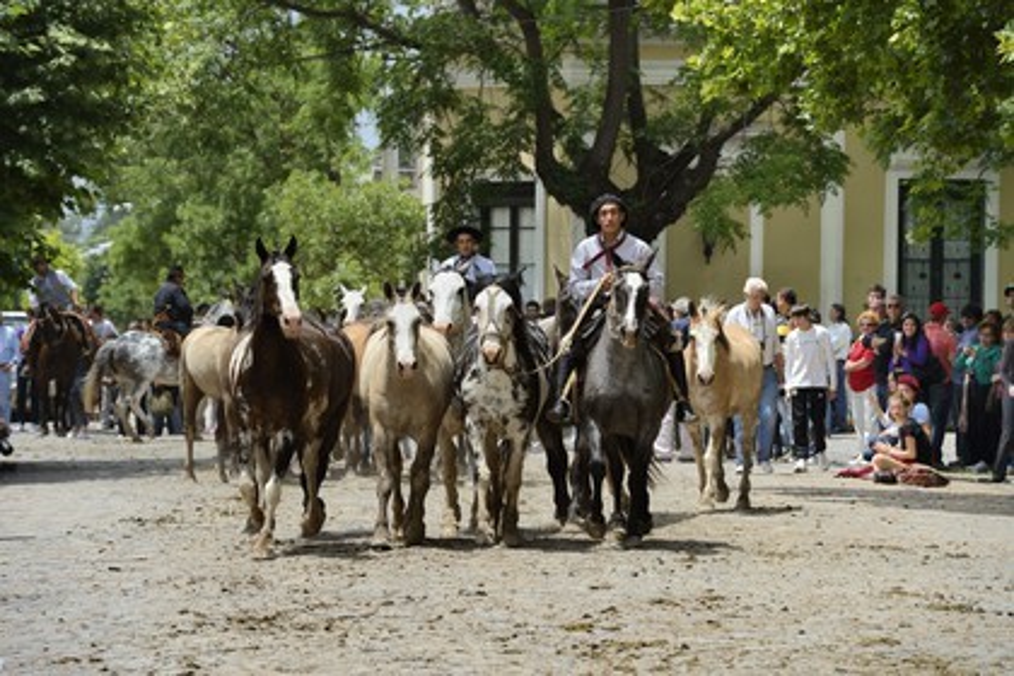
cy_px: 338
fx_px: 5633
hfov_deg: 10.3
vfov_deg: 6.9
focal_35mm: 200
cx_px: 507
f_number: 10
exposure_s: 1/640
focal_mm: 200
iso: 400
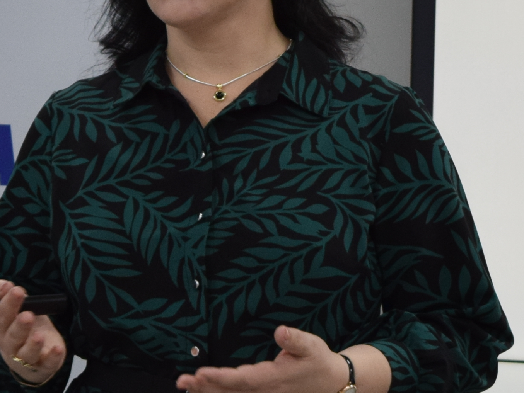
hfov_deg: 5.6
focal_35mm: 351
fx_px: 5317
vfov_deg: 4.2
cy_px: 188
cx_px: 369
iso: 400
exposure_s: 1/100
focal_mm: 55
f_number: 5.6
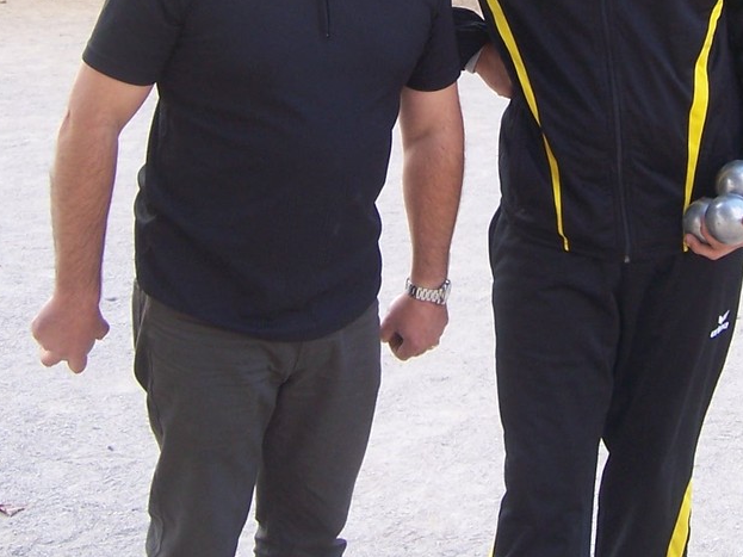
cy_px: -14
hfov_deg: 26.2
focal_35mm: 74
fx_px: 1588
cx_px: 499
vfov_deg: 19.3
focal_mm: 6
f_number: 3
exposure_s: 1/90
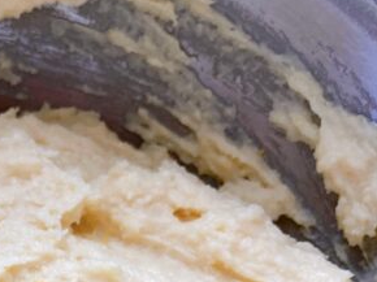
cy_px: 407
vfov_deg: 14.1
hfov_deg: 19.0
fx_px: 1077
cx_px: -38
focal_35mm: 99
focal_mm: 3.99
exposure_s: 1/100
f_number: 1.8
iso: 50
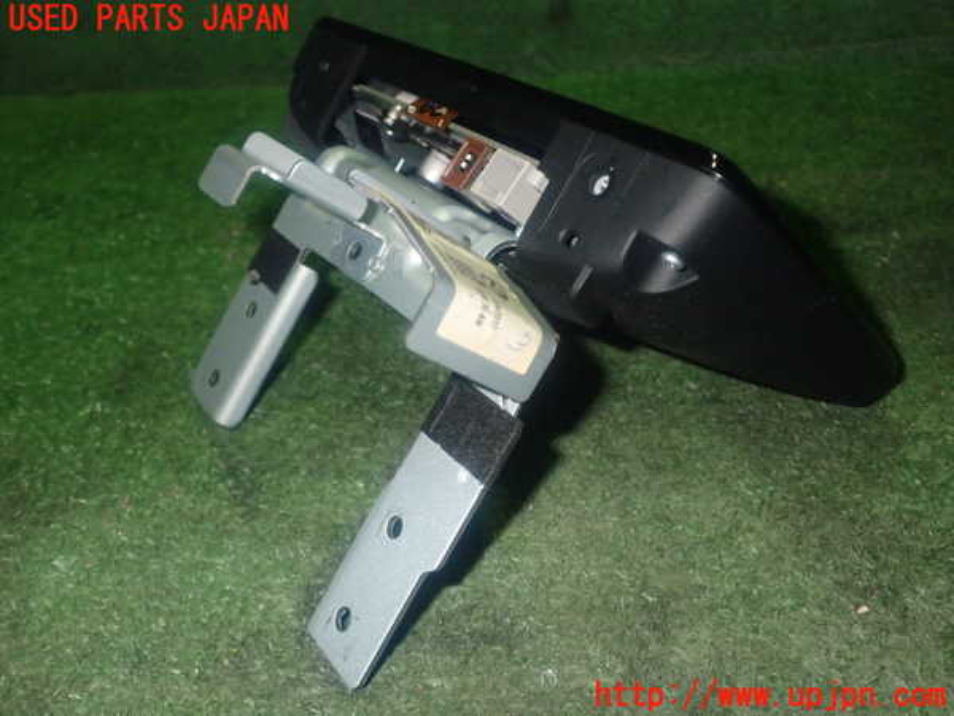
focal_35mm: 36
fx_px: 992
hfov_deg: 51.4
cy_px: 358
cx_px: 477
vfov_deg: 39.7
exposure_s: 1/40
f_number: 7.1
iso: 640
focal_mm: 6.37
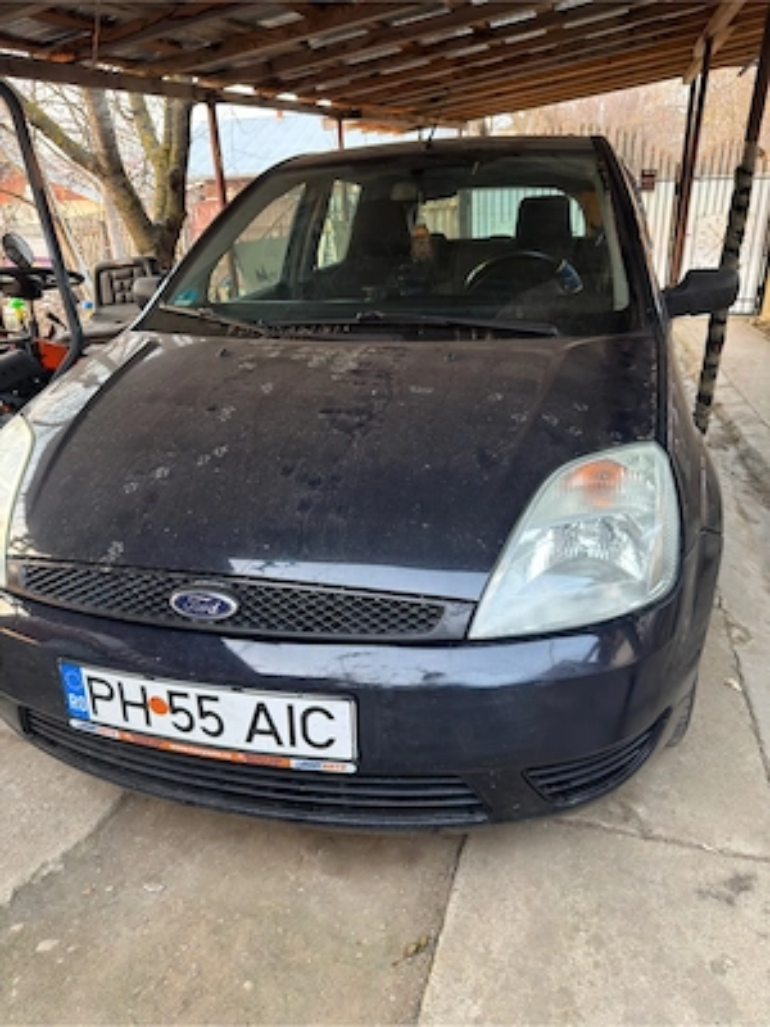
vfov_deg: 71.6
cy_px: 514
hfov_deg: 56.8
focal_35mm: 24
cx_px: 385
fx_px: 712
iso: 160
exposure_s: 1/60
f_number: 1.78
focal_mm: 6.76
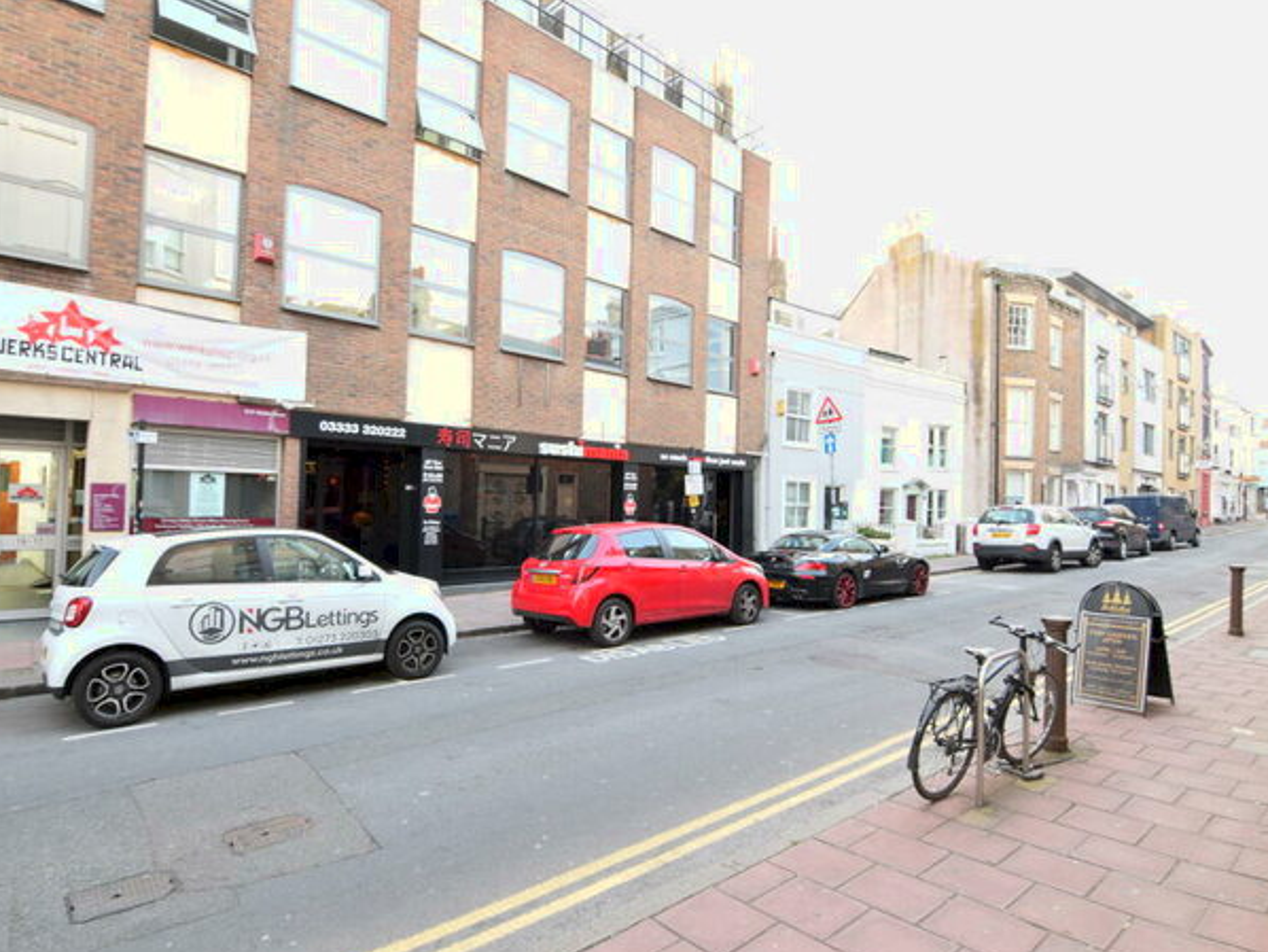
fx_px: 680
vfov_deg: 70.0
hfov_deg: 85.9
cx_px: 606
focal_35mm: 19
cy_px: 476
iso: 100
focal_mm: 11
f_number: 6.3
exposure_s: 1/4
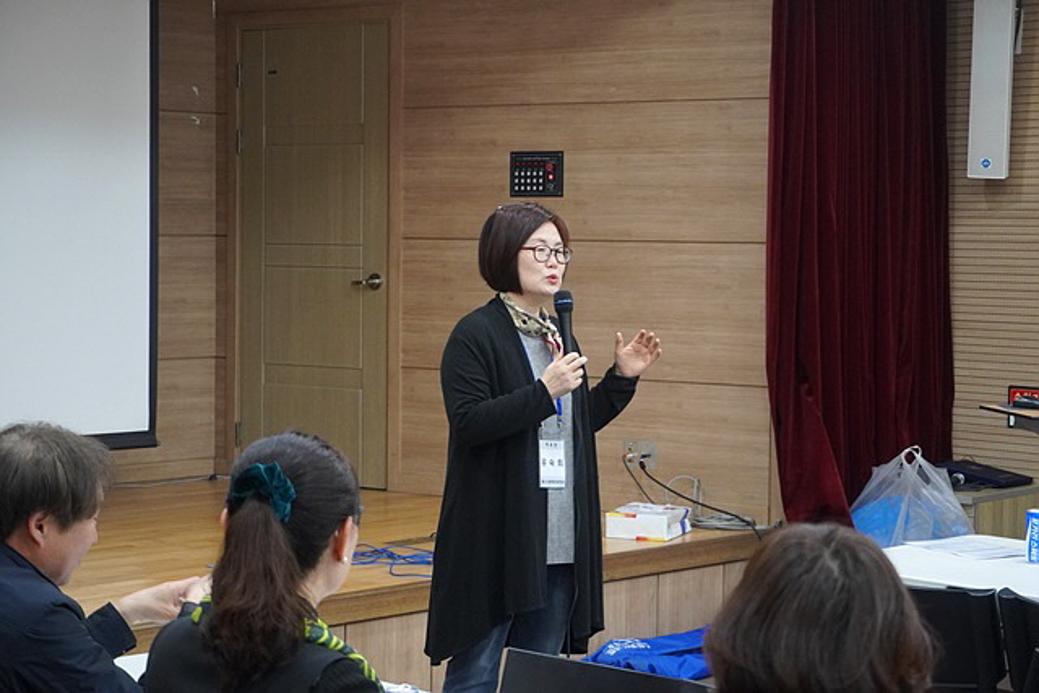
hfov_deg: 27.0
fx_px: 2165
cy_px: 346
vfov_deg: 18.2
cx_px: 520
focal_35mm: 75
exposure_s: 1/160
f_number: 5.6
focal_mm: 50
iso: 3200
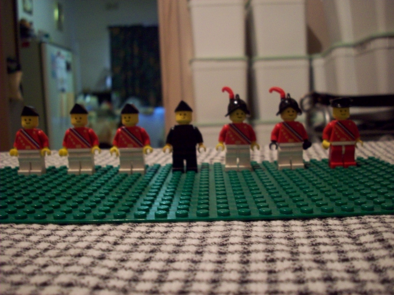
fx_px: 421
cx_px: 197
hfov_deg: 50.1
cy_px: 148
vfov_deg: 38.7
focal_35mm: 37
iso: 200
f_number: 2.8
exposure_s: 1/8
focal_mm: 6.2
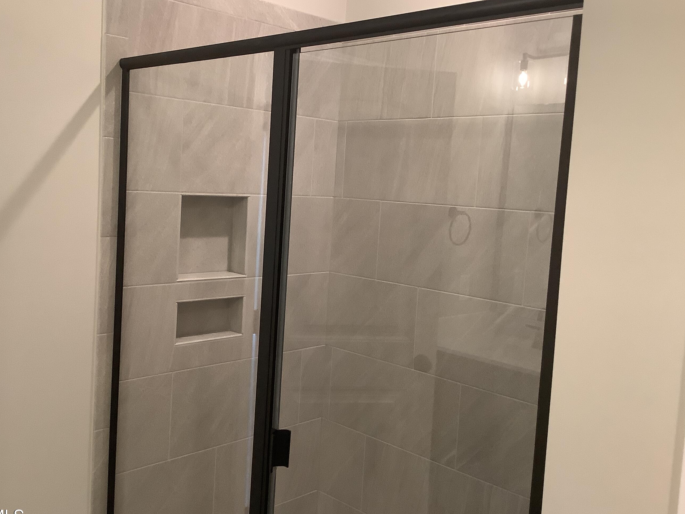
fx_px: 712
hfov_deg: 51.2
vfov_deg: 39.7
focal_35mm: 36
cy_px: 245
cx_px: 297
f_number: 2.4
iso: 250
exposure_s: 1/60
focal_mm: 3.3
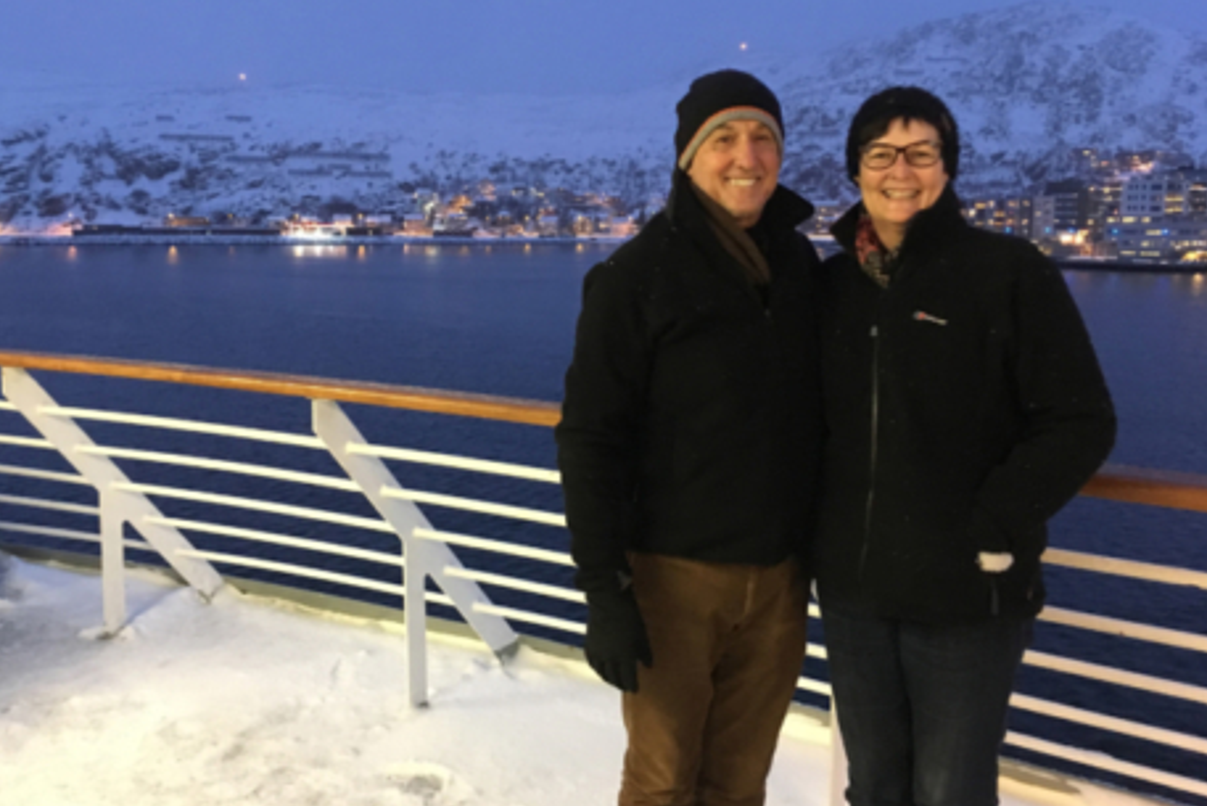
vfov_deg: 39.9
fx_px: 1107
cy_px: 340
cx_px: 552
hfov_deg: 57.1
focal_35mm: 33
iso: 500
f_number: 2.2
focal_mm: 4.15
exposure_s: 1/17
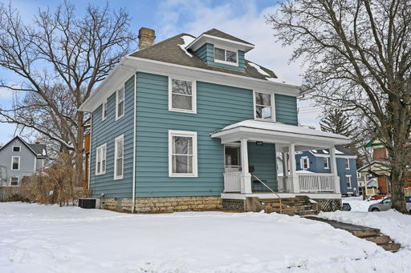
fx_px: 342
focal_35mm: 30
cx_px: 206
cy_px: 136
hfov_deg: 61.9
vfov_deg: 43.6
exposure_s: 1/500
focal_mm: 30
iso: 100
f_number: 8
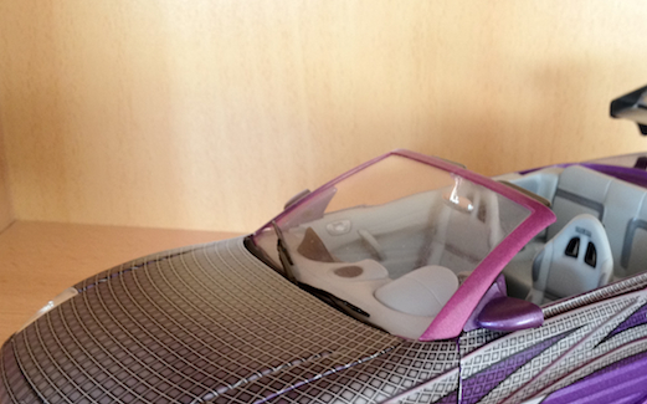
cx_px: 417
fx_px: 1005
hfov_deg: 35.4
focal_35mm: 57
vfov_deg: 22.3
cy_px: 346
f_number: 2.4
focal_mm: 4.28
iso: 125
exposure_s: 1/20
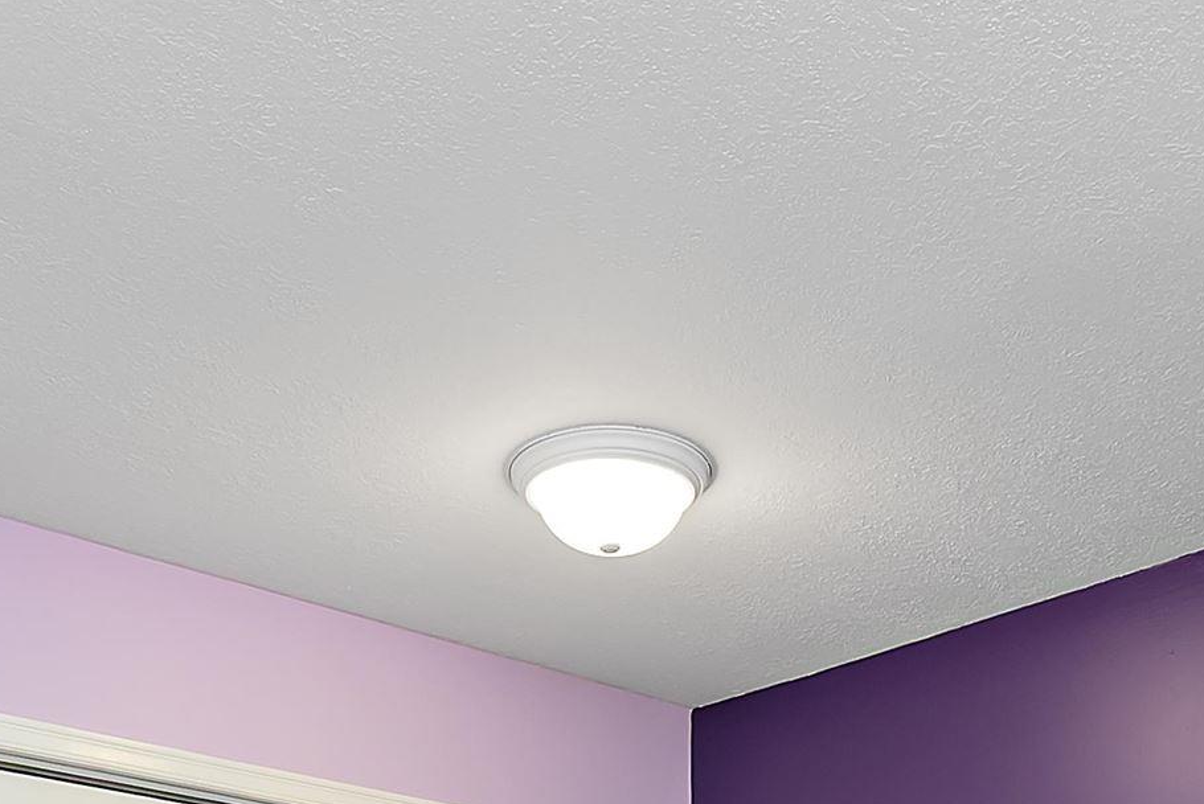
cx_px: 619
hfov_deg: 36.8
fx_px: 1807
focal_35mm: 54
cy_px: 1297
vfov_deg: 20.4
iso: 640
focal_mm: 16
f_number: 8
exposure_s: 1/13
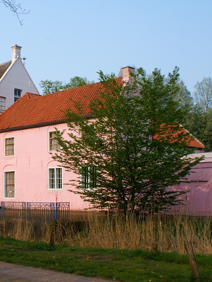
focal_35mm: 53
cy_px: 139
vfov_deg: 36.2
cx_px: 17
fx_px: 433
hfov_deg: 26.5
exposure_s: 1/125
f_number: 10
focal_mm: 24
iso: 100
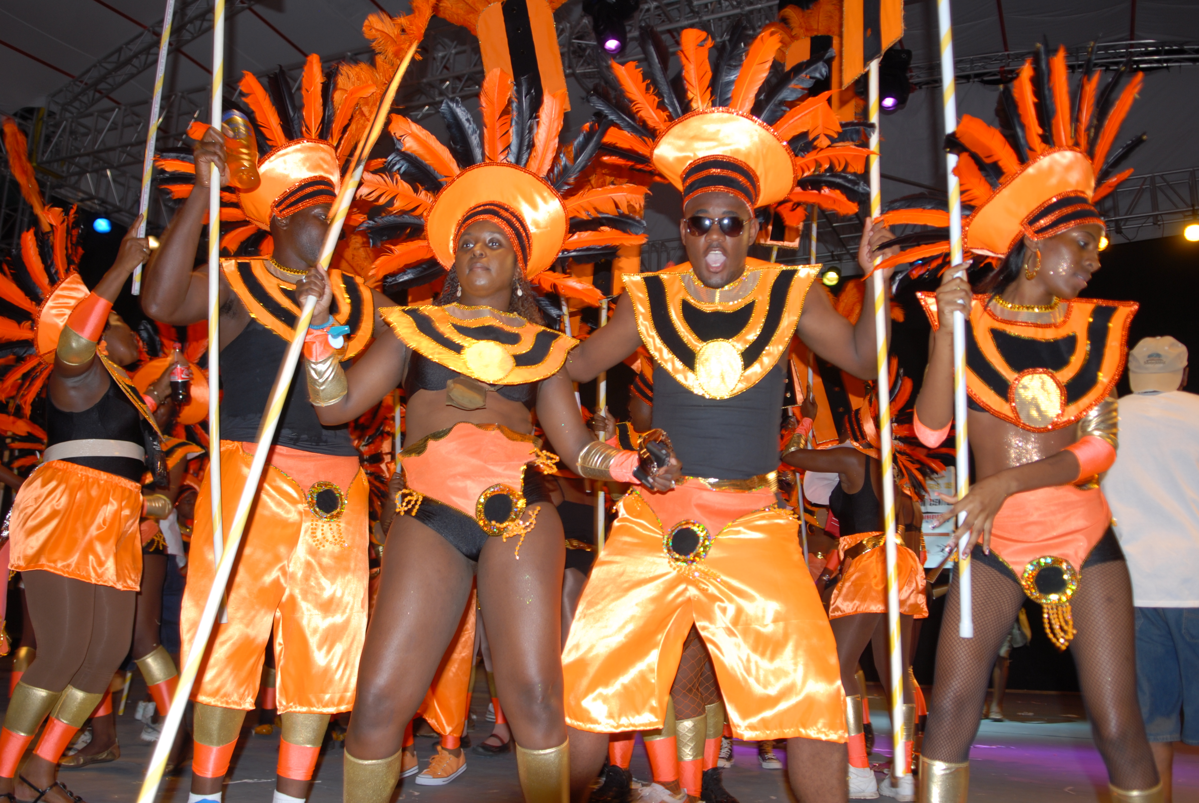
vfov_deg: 43.7
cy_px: 402
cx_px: 600
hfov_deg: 61.9
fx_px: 1000
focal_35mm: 30
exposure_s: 1/60
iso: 100
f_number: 2.8
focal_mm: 20
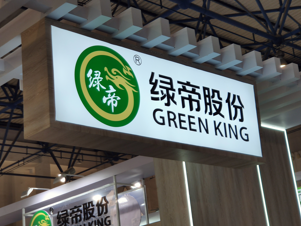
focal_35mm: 68
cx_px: 147
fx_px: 591
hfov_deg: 28.6
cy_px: 119
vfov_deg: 21.6
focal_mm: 6.22
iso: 147
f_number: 2.2
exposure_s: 1/100
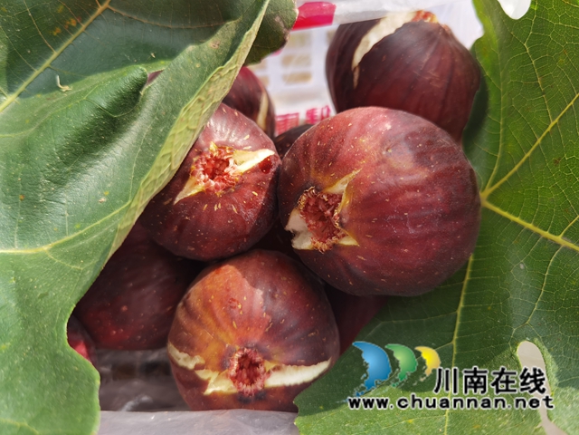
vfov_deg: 51.4
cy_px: 218
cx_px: 290
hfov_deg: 65.3
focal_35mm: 27
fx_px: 452
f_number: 1.9
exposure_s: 1/1739
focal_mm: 6.71
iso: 50
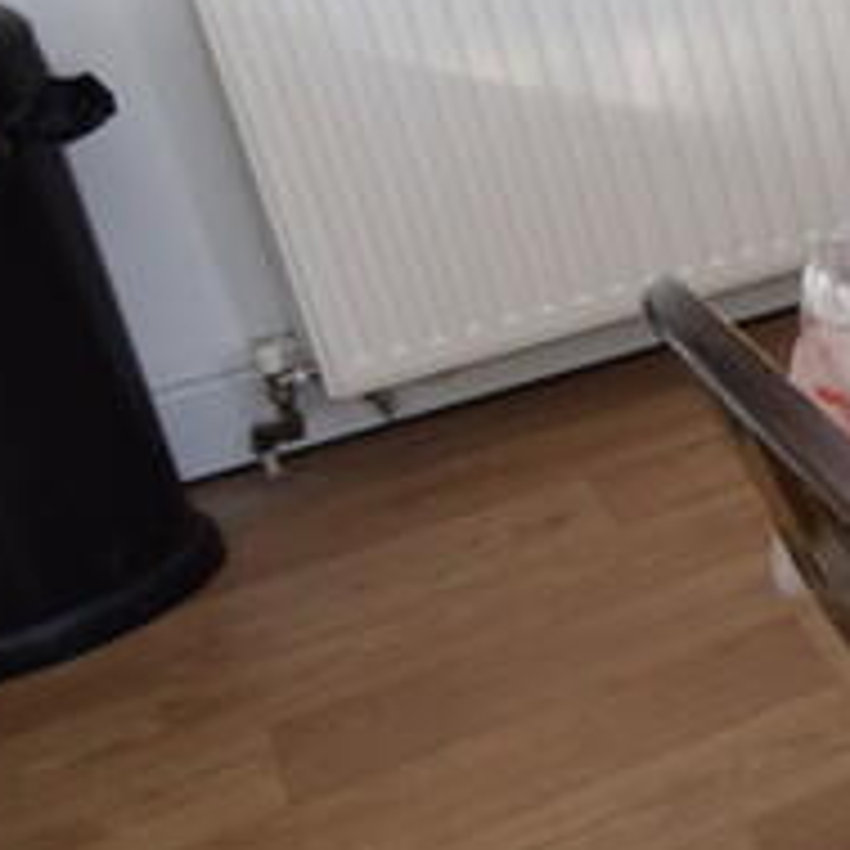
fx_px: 1917
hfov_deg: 15.7
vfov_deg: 24.4
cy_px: 110
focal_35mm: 69
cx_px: 1947
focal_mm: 10
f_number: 4.5
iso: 400
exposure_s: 1/80
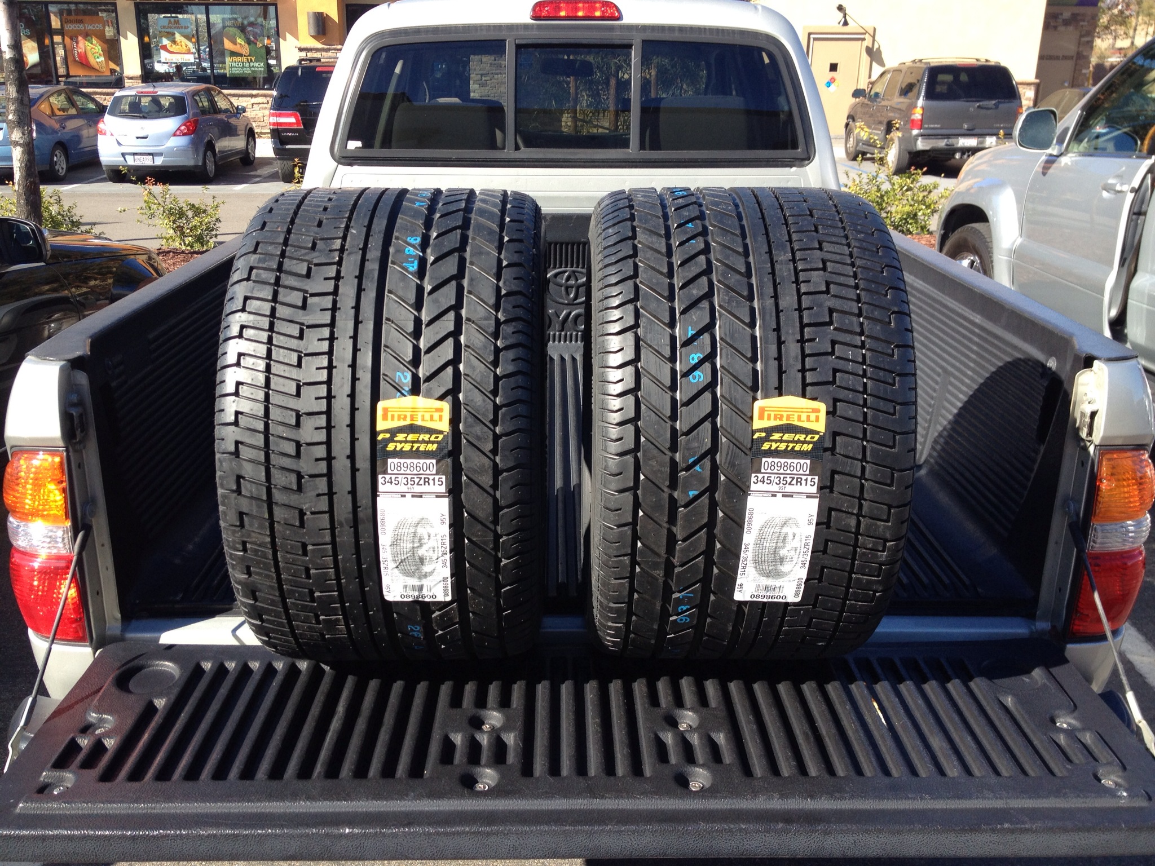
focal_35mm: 35
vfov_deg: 40.7
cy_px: 433
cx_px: 578
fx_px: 1168
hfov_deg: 52.6
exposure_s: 1/497
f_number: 2.4
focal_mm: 4.28
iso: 50
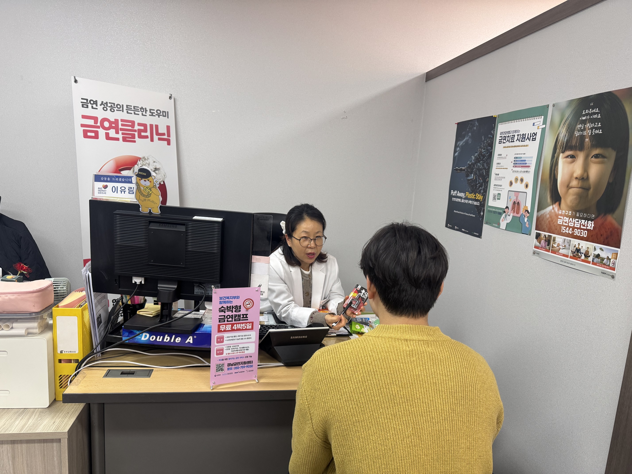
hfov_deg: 71.6
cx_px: 316
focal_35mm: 24
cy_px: 237
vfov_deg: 56.8
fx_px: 438
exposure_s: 1/120
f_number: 1.78
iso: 160
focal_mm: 6.76
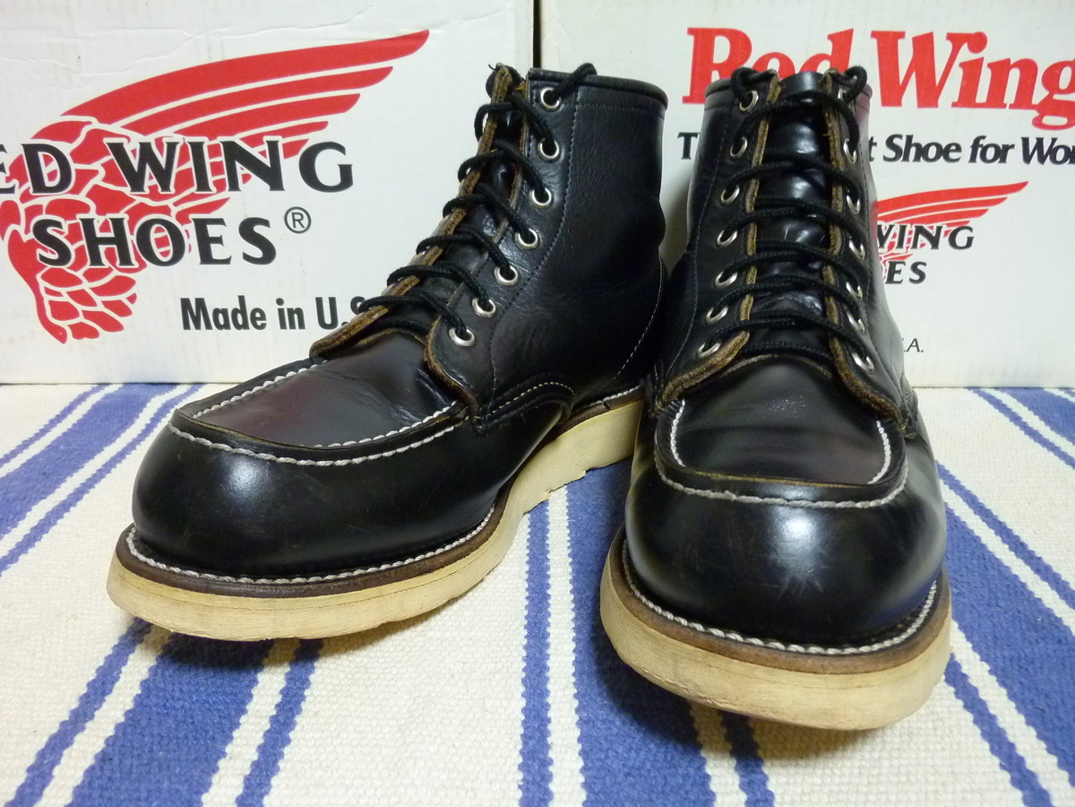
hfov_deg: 69.4
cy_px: 404
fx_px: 776
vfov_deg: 54.9
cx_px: 538
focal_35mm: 25
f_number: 3.3
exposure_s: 1/8
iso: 400
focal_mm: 4.5
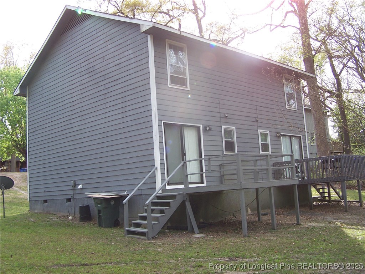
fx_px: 401
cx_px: 182
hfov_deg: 49.0
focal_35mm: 38
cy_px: 137
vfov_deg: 37.7
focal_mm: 6.3
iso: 80
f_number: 2.8
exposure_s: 1/180
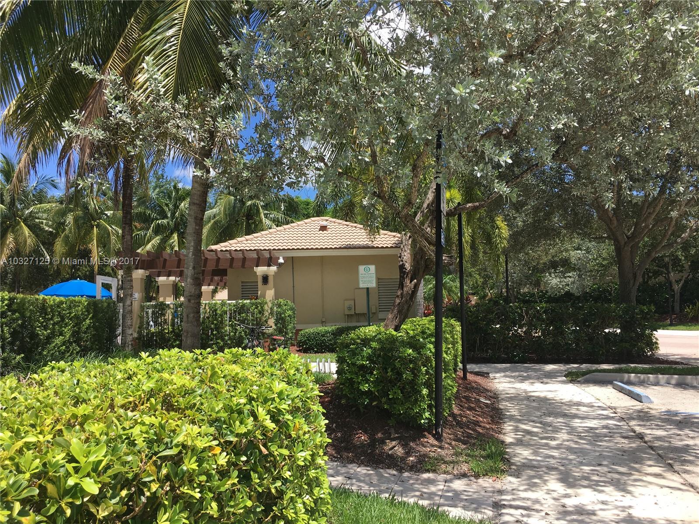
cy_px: 262
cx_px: 350
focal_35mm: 29
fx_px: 586
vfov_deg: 48.2
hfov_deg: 61.7
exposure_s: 1/1115
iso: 25
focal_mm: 4.15
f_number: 2.2
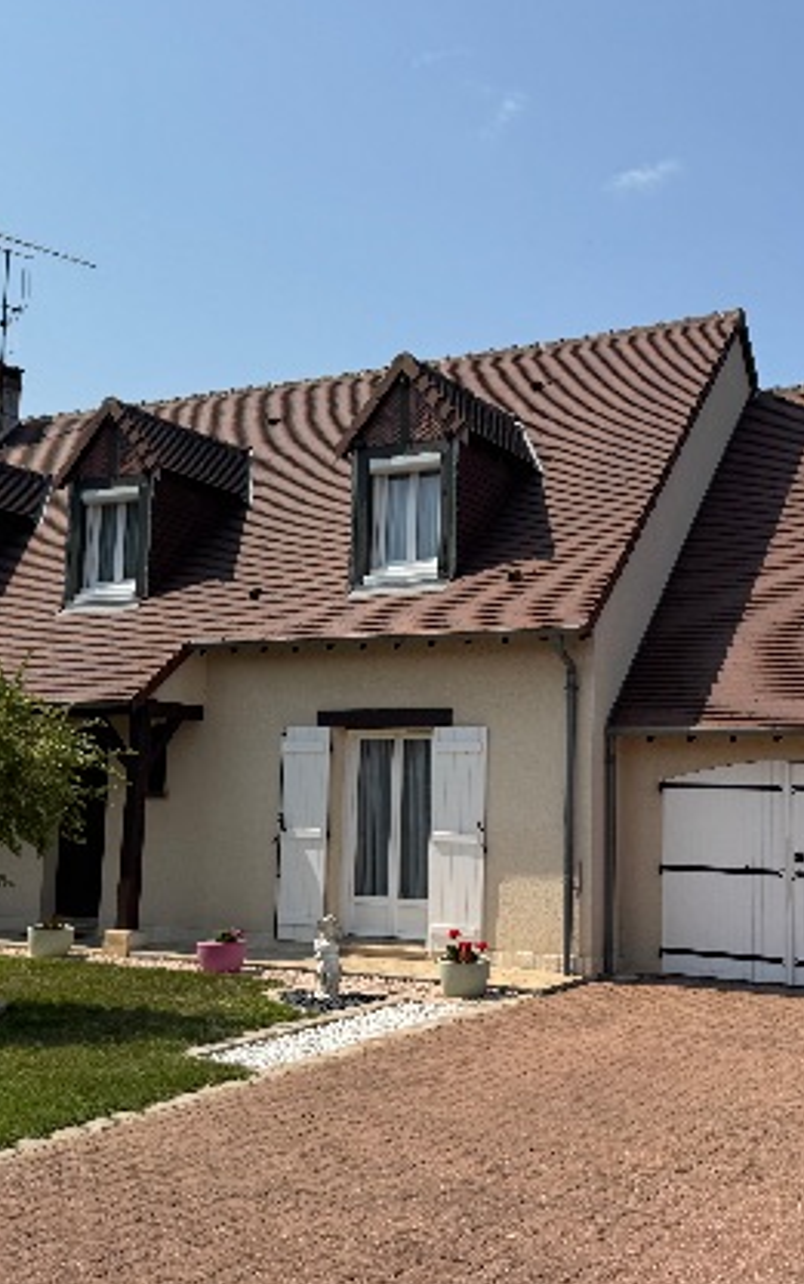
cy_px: 659
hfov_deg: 32.7
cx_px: 465
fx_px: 1366
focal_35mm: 39
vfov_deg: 50.4
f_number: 1.78
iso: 80
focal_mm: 6.76
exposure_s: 1/7092
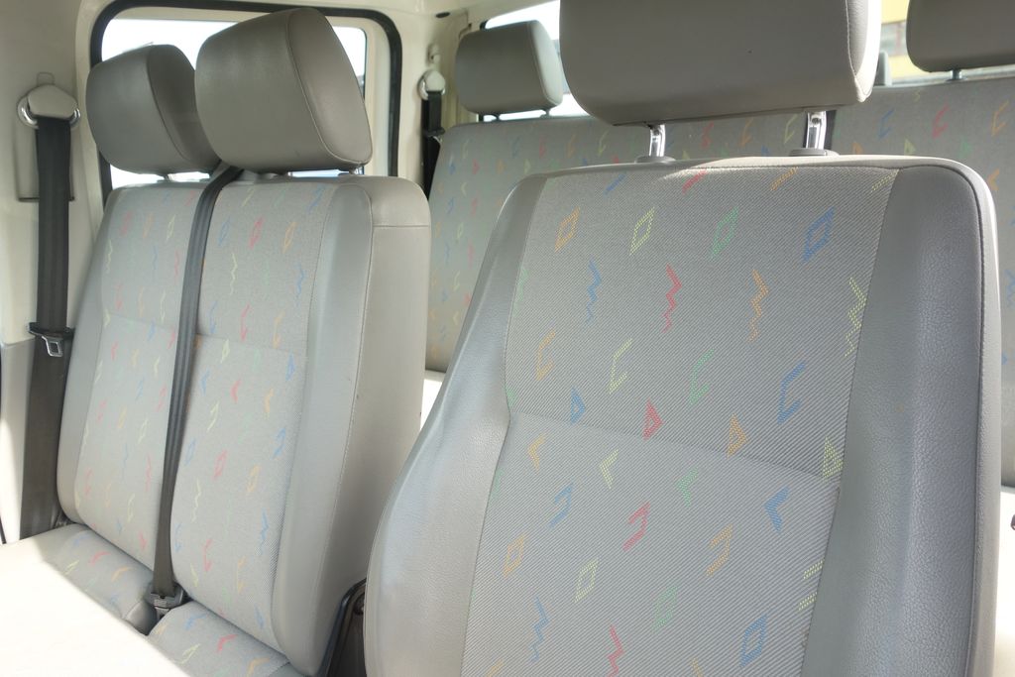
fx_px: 790
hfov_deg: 65.5
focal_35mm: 28
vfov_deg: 46.4
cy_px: 338
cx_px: 508
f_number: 3.2
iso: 125
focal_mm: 10.4
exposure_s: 1/100
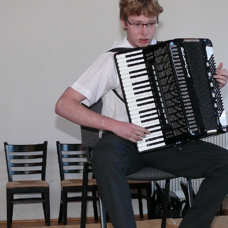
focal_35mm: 70
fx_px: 522
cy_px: 126
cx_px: 188
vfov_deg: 24.6
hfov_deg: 24.2
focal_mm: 8.1
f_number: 2.8
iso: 200
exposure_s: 1/30
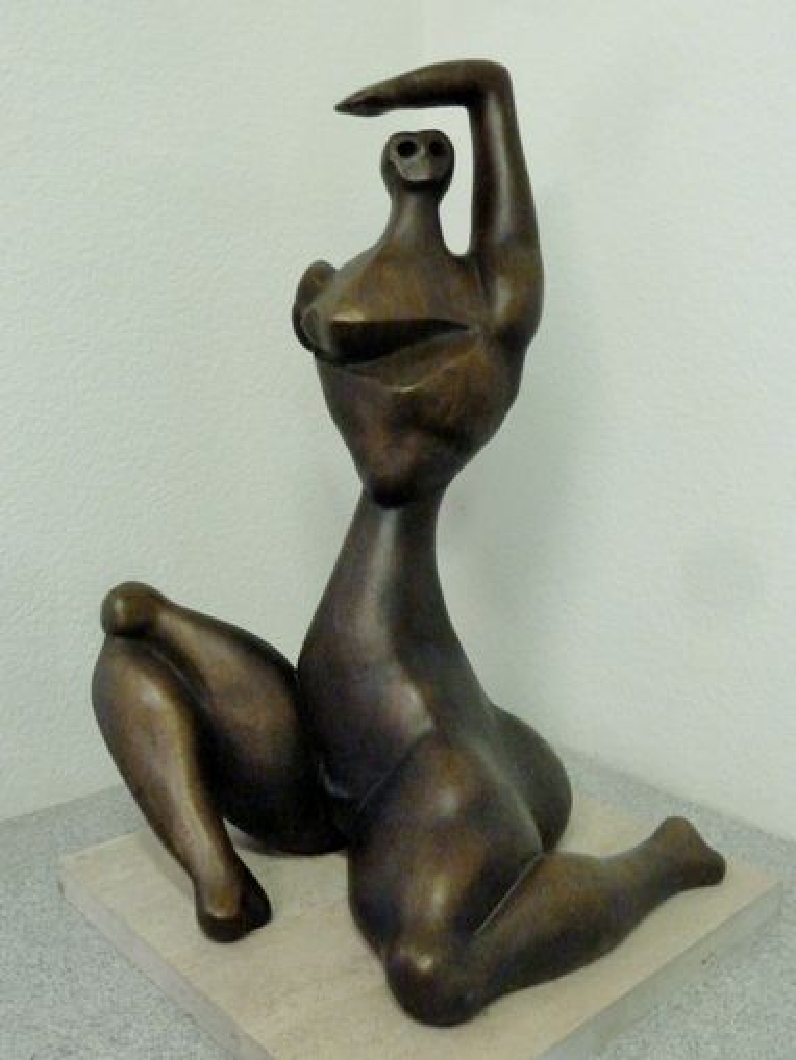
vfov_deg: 56.8
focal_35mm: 32
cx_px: 398
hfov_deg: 44.2
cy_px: 530
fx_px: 981
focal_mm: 5.3
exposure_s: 1/15
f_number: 3.5
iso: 1000
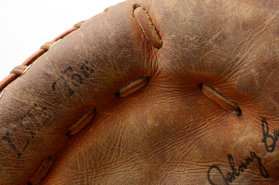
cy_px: 119
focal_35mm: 72
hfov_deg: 28.0
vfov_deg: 18.8
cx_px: 183
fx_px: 556
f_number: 18
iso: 100
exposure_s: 1/160
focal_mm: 27
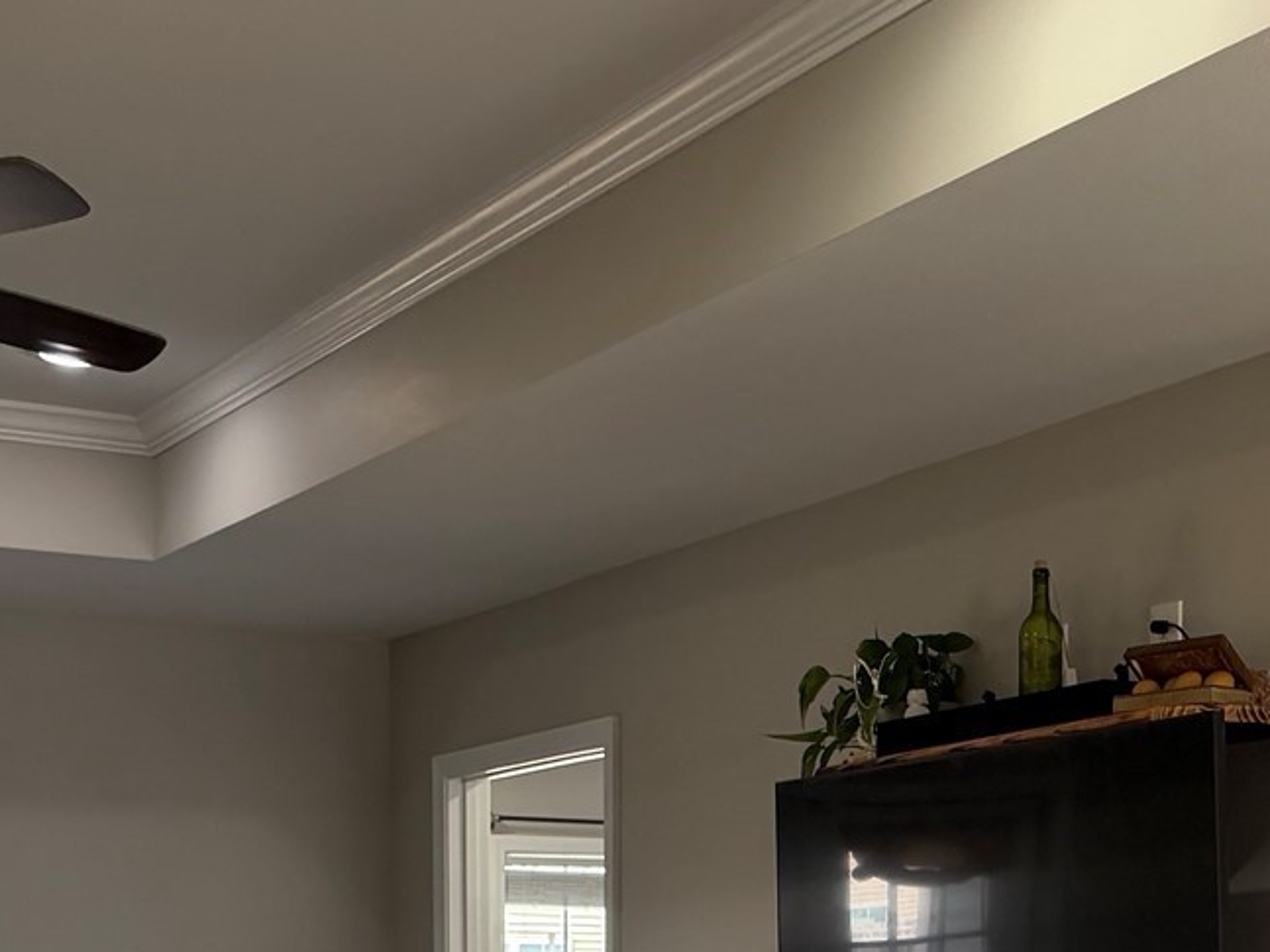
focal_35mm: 76
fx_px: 2788
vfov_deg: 18.4
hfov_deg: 25.6
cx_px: 705
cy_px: 1119
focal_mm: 6.76
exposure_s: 1/218
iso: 200
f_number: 1.78
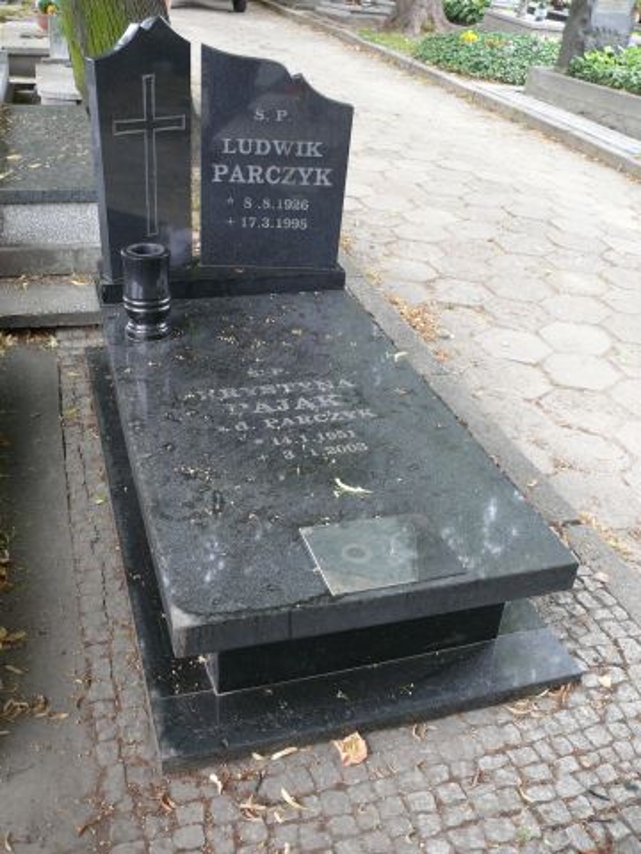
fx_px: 864
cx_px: 320
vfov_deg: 52.6
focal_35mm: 35
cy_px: 427
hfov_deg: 40.7
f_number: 2.8
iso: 100
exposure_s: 1/30
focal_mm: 7.4
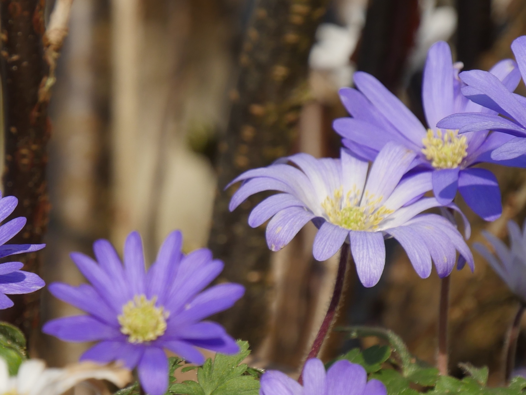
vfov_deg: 2.8
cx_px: -20
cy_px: 230
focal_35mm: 529
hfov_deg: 3.7
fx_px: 8038
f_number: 6.3
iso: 200
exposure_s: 1/500
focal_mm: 109
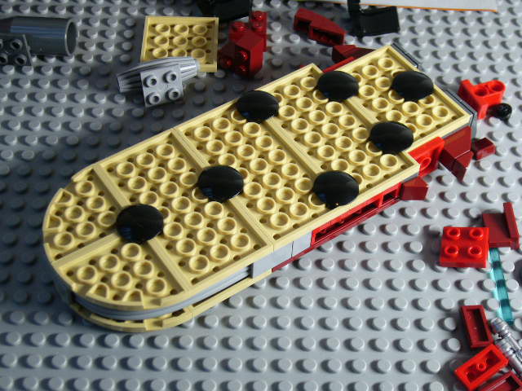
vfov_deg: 24.4
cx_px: 261
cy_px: 196
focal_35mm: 60
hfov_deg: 32.2
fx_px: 905
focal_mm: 9.9
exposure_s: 1/30
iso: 80
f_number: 3.6
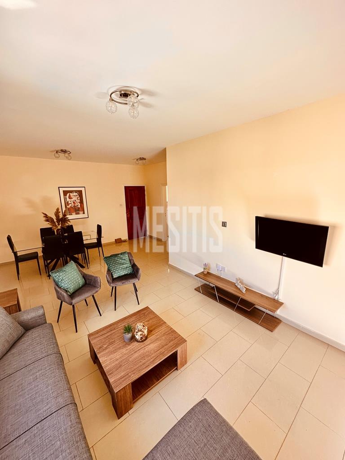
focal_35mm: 14
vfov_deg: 102.1
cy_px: 230
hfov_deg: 85.7
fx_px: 186
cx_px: 172
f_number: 2.2
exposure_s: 1/99
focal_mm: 2.22
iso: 100
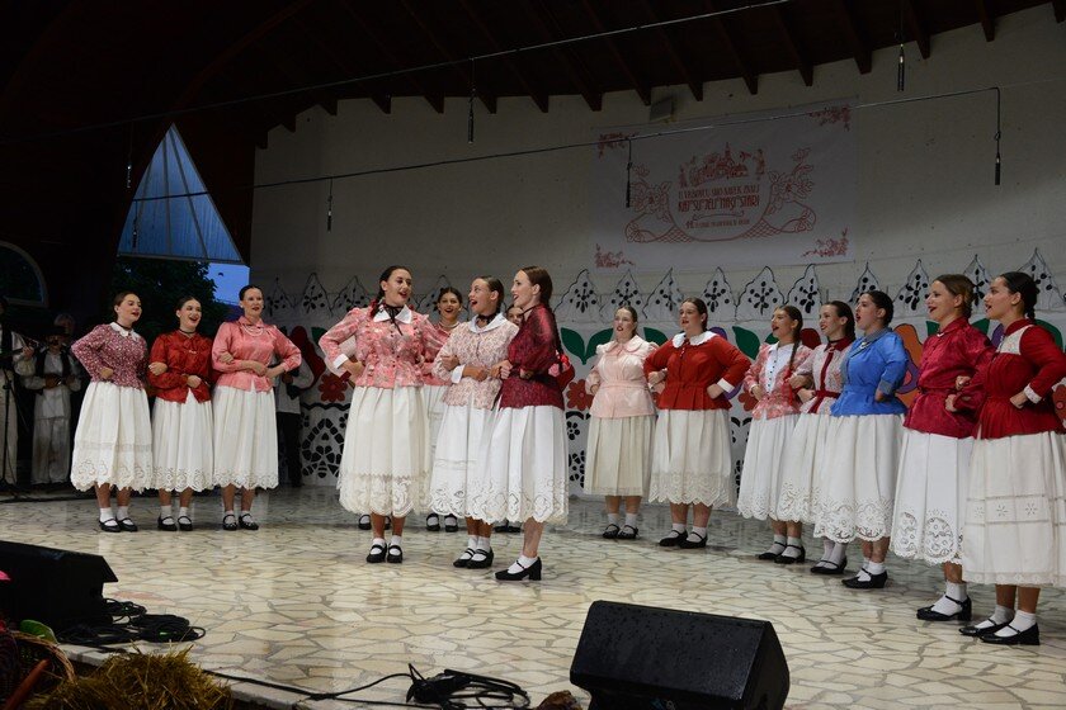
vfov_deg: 35.1
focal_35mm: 38
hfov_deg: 50.7
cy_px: 355
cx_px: 533
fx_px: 1125
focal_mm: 38
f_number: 6.3
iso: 2000
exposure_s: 1/160
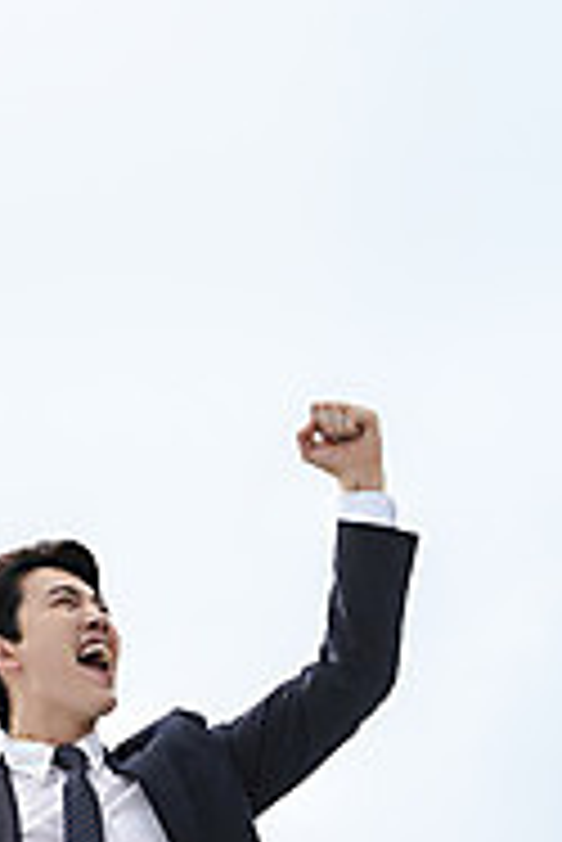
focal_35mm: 64
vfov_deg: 30.9
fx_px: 1496
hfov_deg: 20.7
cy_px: 626
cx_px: 16
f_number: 5.6
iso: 400
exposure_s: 1/3200
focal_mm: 30
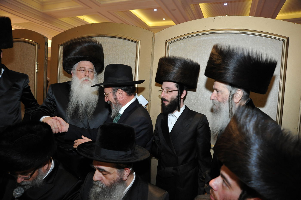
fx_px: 200
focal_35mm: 24
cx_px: 150
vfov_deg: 53.1
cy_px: 100
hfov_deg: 73.8
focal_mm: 24
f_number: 4
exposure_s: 1/125
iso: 2000
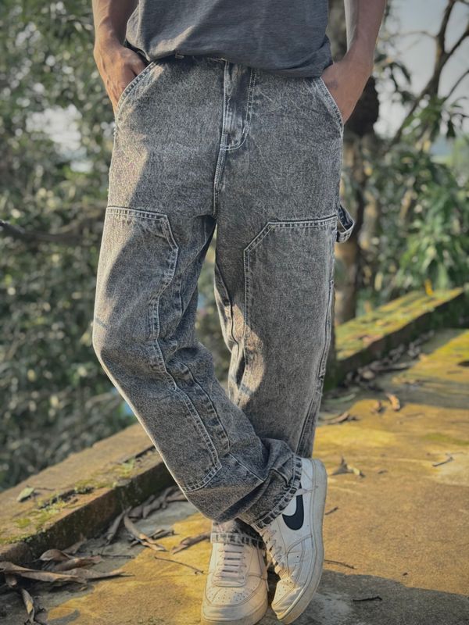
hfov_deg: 30.3
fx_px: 867
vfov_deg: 39.7
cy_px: 312
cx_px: 234
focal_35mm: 48
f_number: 1.78
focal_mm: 6.76
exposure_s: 1/685
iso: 64
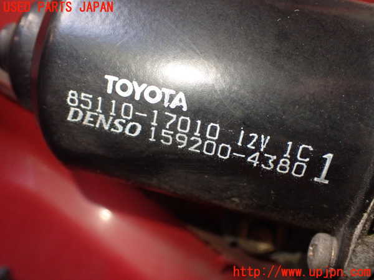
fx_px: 389
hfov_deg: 51.4
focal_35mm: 36
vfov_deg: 39.7
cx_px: 187
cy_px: 140
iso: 640
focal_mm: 6.37
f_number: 2.5
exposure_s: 1/160
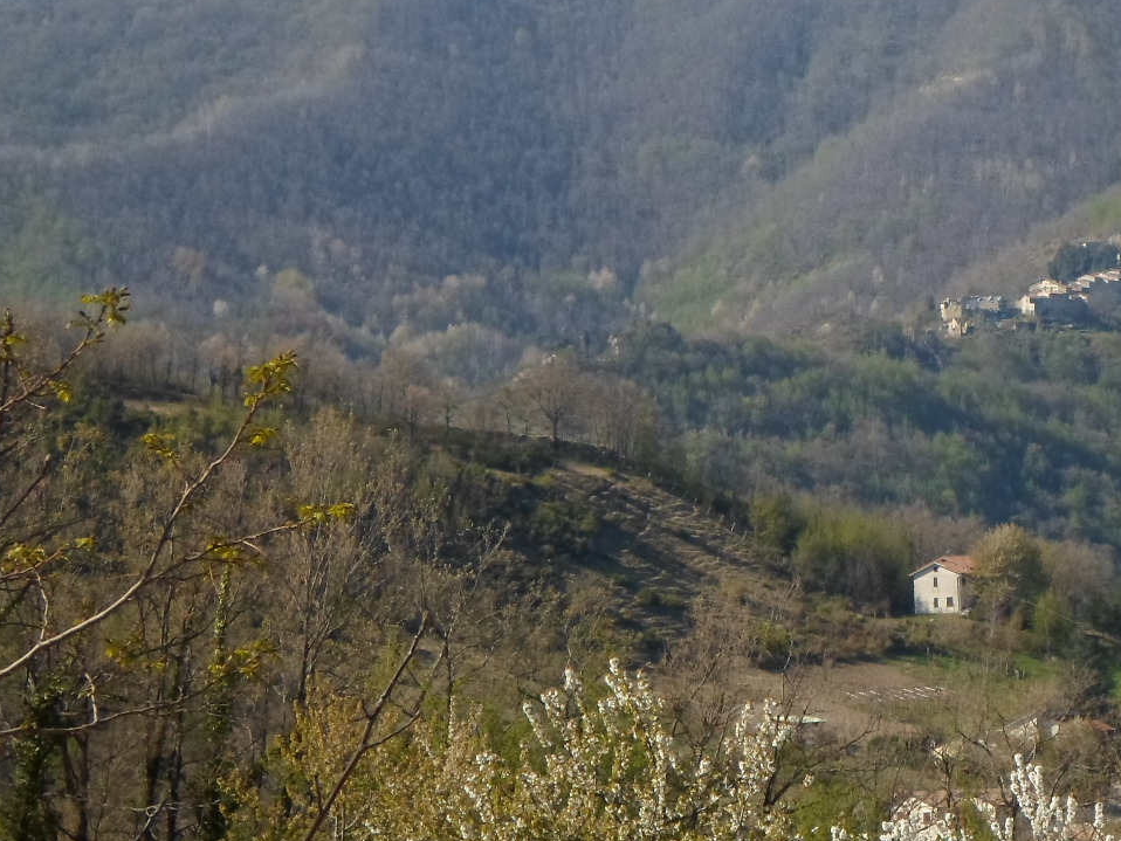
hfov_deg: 9.5
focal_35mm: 207
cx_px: 887
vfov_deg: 7.2
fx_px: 6705
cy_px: 96
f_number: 5.2
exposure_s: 1/250
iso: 80
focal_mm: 18
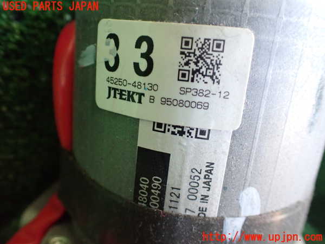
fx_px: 282
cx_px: 162
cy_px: 122
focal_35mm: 30
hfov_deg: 60.0
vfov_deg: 46.8
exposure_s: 1/30
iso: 800
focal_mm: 5.4
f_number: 2.3
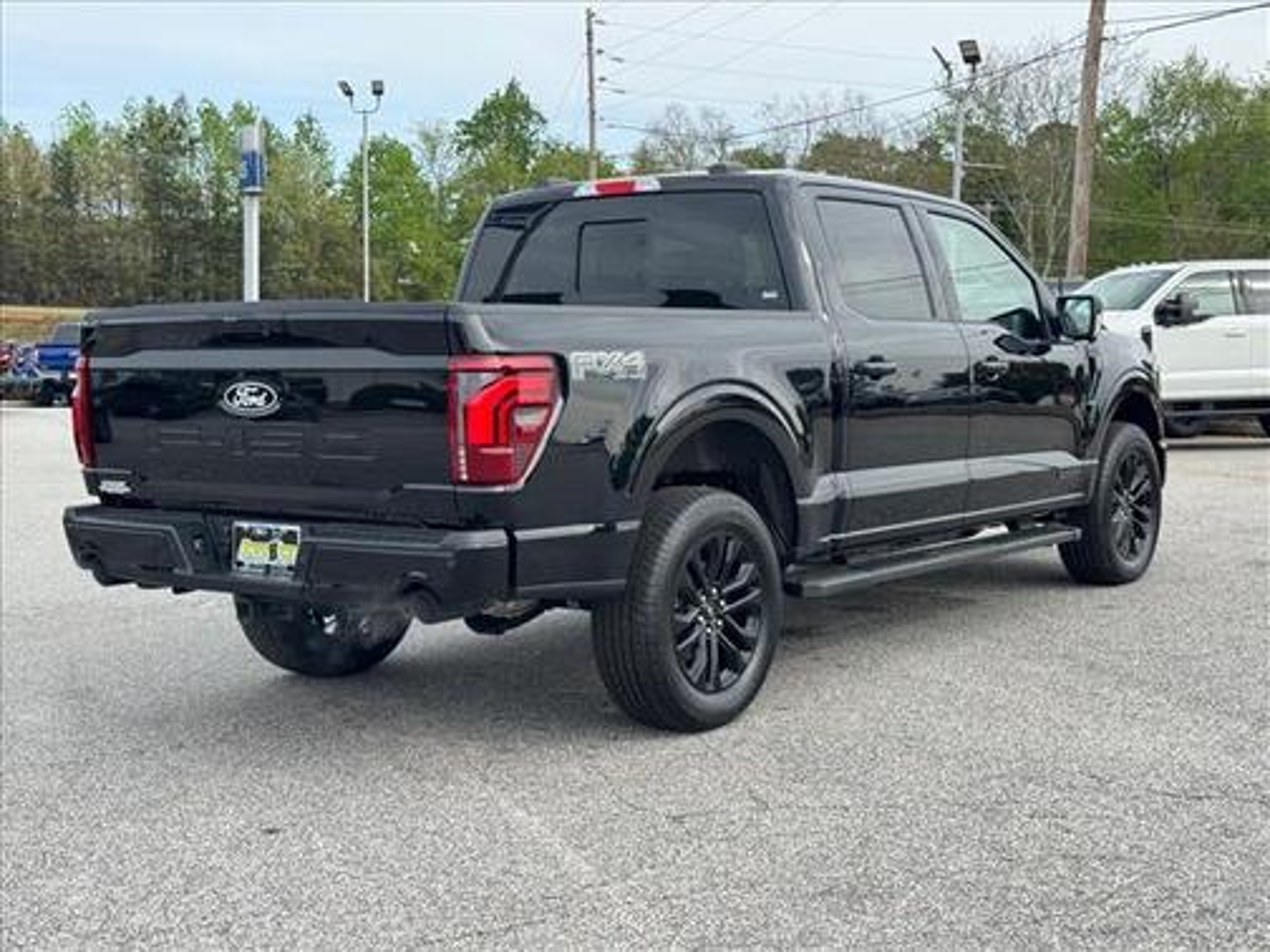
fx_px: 1761
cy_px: 476
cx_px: 635
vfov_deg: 30.3
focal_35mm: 48
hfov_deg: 39.7
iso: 64
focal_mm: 6.76
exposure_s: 1/1490
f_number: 1.78
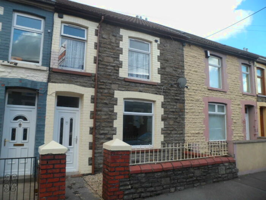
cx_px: 133
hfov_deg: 67.3
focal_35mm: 26
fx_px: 200
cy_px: 100
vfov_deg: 53.1
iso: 80
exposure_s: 1/350
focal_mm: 4.9
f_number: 3.3
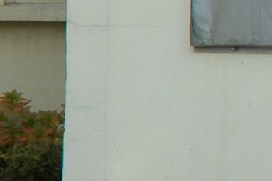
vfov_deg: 6.5
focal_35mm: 212
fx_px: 1601
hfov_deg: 8.0
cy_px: 150
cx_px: -604
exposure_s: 1/250
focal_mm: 18
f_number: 8
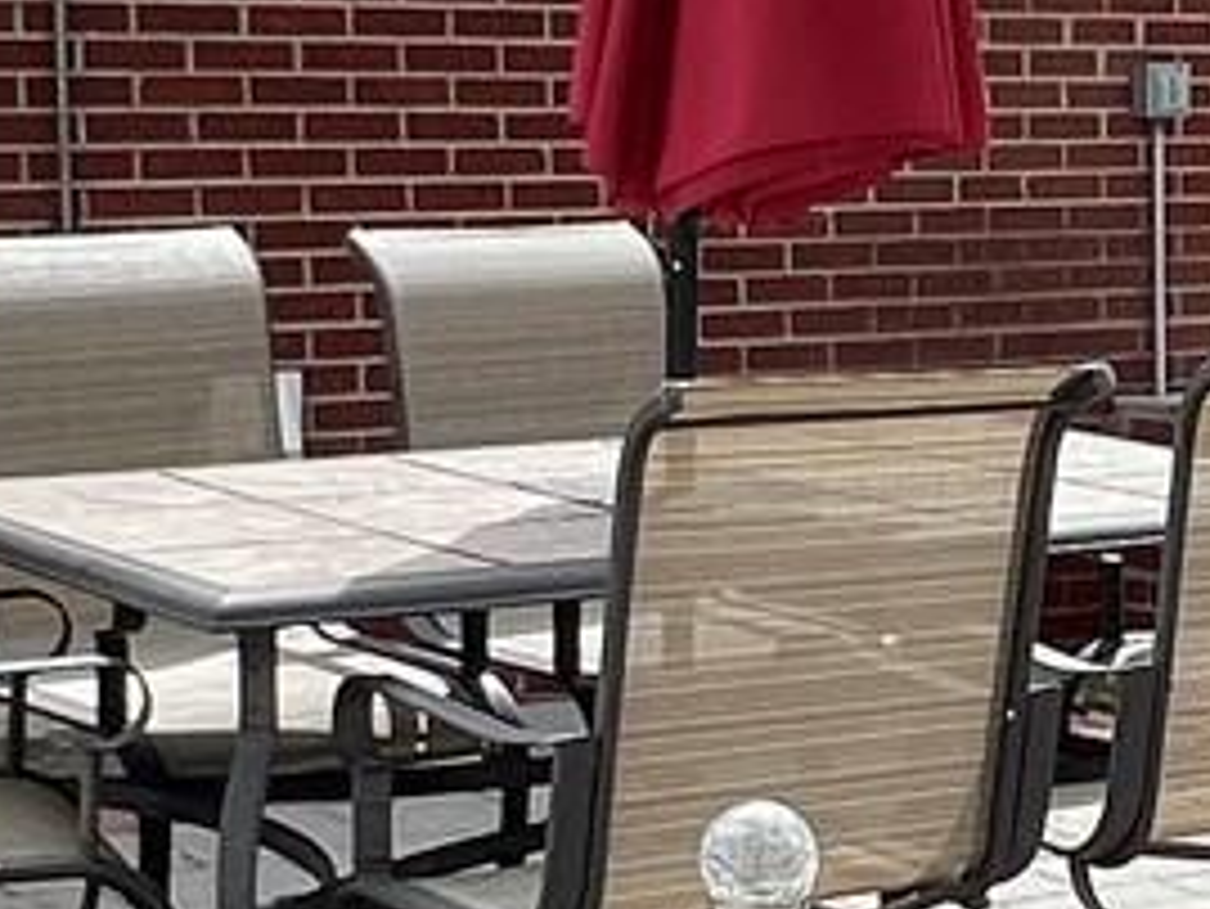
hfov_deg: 19.2
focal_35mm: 99
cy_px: 423
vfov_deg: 15.0
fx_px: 3462
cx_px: 1237
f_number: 1.8
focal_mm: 1.57
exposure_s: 1/506
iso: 32
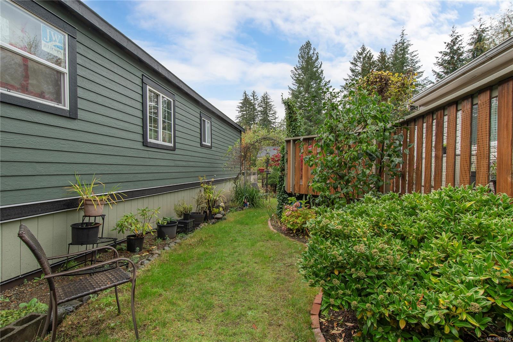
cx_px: 256
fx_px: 256
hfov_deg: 90.0
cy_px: 171
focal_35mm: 18
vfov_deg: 67.4
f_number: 8
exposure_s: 1/100
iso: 400
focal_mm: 12
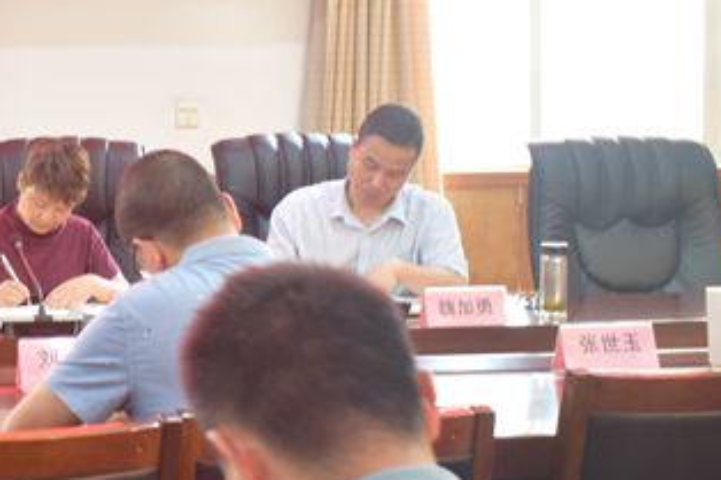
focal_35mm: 86
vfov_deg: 15.9
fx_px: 1721
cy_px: 194
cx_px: -124
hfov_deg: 22.0
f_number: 3.5
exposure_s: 1/25
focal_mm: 18
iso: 640
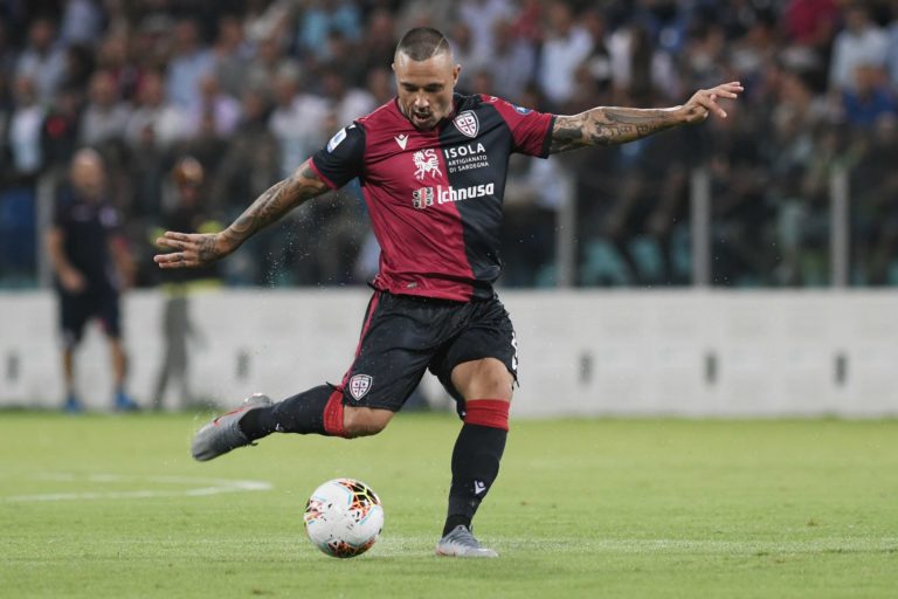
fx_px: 11224
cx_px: 449
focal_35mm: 450
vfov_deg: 3.1
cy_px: 300
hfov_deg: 4.6
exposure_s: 1/1600
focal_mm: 300
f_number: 3.5
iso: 2000
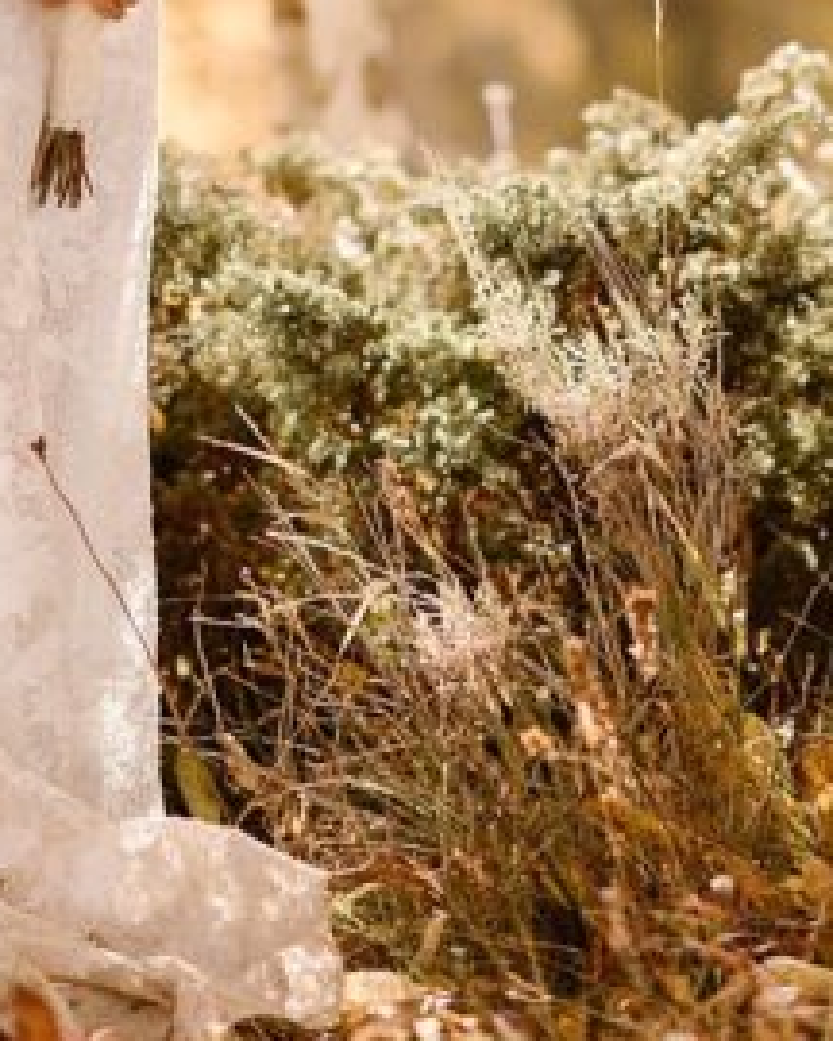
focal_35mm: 303
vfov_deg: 6.3
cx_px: 251
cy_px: -744
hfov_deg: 5.1
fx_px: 9338
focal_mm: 85
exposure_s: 1/1600
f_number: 2
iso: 200
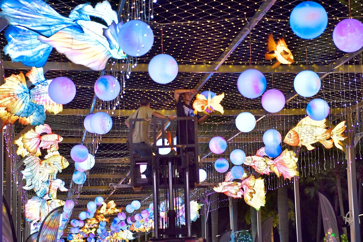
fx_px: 1058
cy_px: 121
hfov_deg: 19.5
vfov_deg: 13.0
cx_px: 182
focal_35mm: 105
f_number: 2.8
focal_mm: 70
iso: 320
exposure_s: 1/160
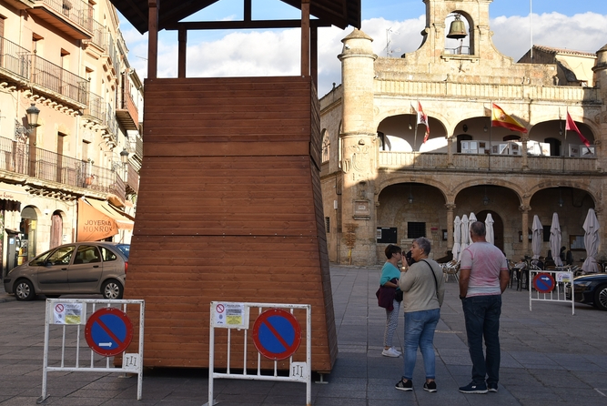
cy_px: 147
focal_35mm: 55
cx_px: 235
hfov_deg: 36.2
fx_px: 923
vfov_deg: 24.7
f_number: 4
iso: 100
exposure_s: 1/400
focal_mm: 27
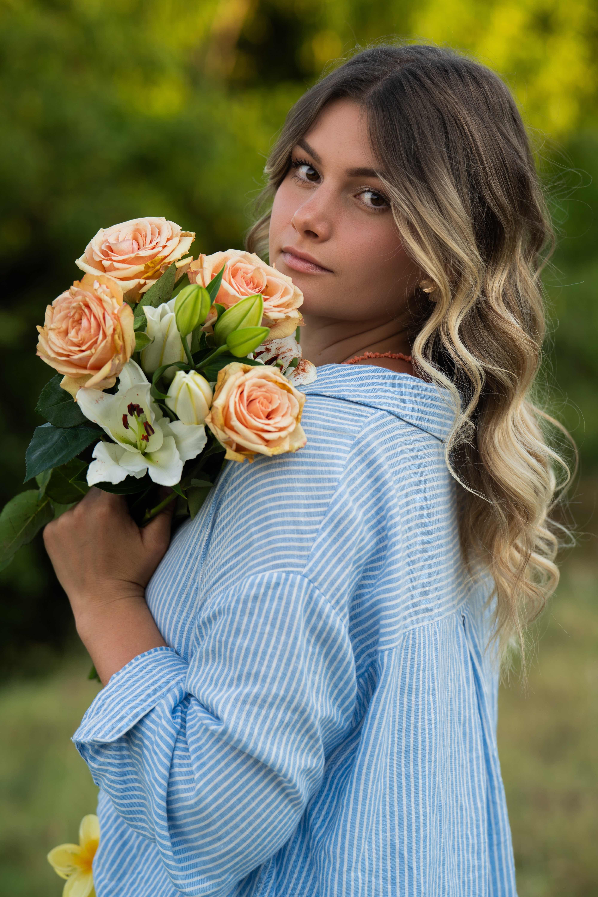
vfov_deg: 18.3
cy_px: 448
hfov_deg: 12.2
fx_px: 2790
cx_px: 299
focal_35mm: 112
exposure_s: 1/160
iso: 100
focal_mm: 112
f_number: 4
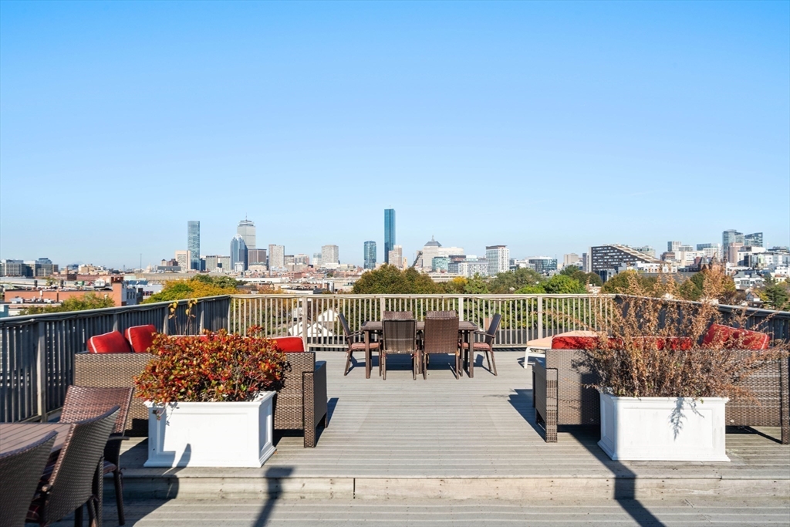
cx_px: 395
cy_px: 264
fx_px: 658
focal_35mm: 30
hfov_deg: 61.9
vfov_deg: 43.6
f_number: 11
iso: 80
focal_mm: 30
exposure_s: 1/160
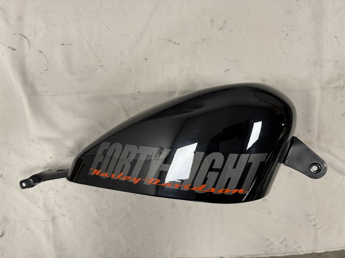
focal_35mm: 24
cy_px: 129
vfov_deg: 56.8
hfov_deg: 71.6
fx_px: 239
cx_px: 172
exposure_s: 1/100
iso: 200
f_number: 1.78
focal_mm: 6.76
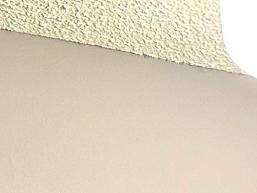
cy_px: 641
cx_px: 410
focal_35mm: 179
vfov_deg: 7.1
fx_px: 1329
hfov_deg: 10.6
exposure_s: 1/60
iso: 125
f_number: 1.78
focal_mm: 6.86
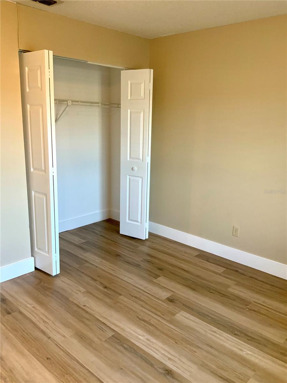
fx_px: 321
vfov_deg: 61.7
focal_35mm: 29
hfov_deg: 48.2
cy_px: 192
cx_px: 144
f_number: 1.8
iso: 250
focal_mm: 3
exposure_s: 1/60
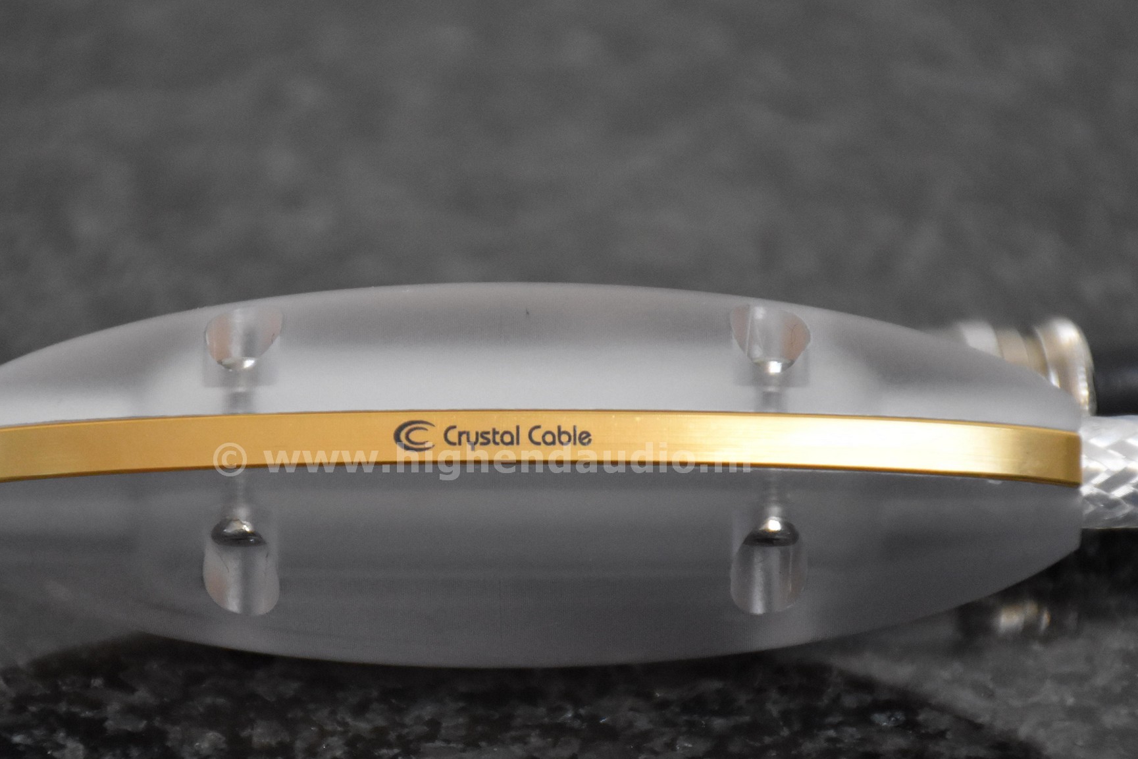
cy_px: 457
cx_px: 483
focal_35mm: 289
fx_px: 9133
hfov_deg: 7.1
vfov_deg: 4.8
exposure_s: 1/500
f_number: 5.6
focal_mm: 140
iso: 3200
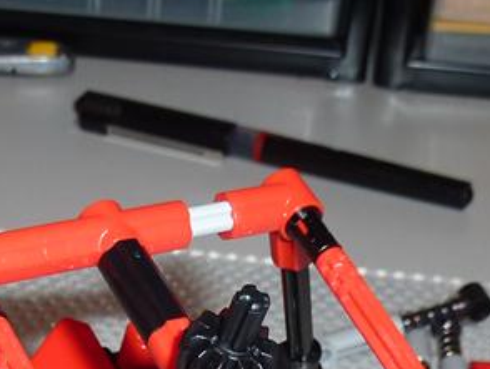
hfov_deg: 19.2
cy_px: 614
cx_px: 73
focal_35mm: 101
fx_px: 1431
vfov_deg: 13.5
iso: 100
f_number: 3.4
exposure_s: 1/125
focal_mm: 4.7
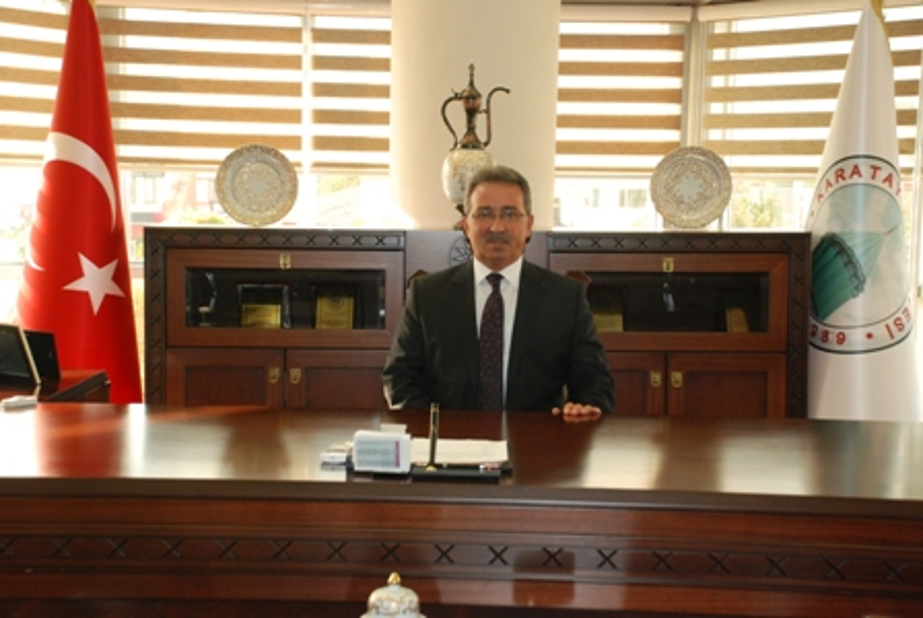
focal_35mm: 66
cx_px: 462
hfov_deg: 30.5
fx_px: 1694
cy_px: 309
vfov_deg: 20.7
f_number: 5
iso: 1000
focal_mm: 44
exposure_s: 1/60
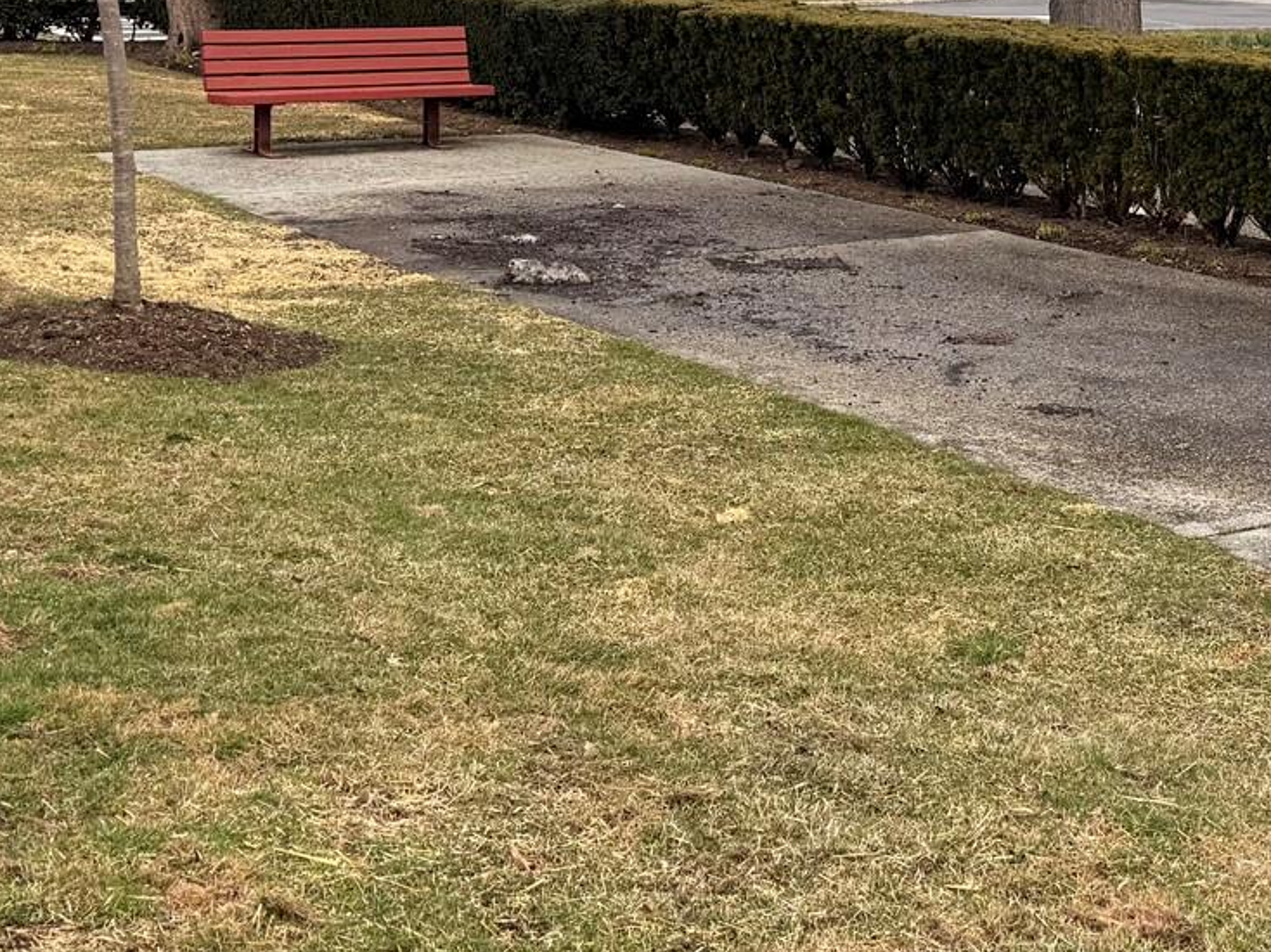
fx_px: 2459
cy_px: 45
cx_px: 1041
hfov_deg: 28.3
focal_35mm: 67
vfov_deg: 21.3
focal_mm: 6.76
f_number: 1.78
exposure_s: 1/2703
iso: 80
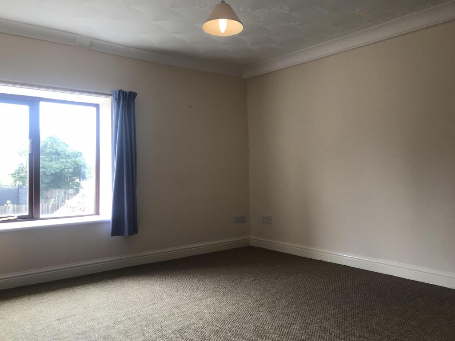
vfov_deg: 49.7
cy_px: 170
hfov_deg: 63.4
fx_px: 368
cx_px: 228
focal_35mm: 28
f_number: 1.8
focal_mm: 3.99
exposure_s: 1/99
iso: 32
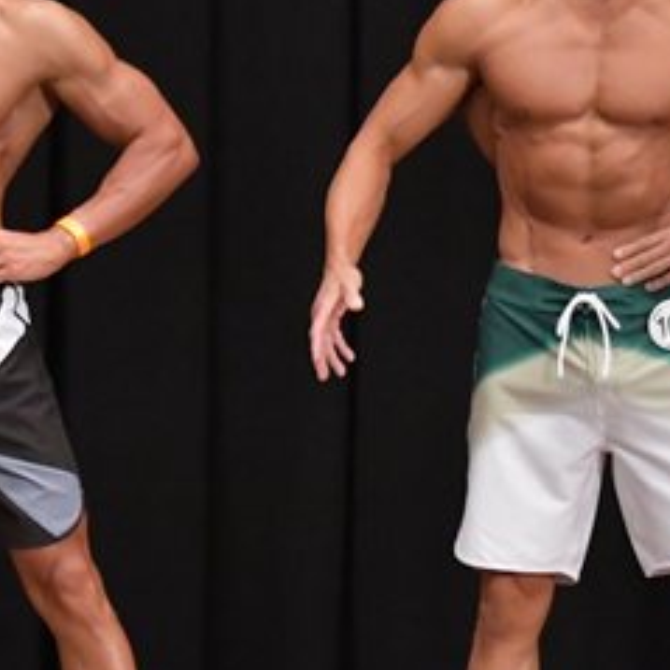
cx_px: -220
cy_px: 353
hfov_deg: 3.1
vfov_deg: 3.2
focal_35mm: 556
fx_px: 12175
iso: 6400
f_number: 5.6
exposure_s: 1/400
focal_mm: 135
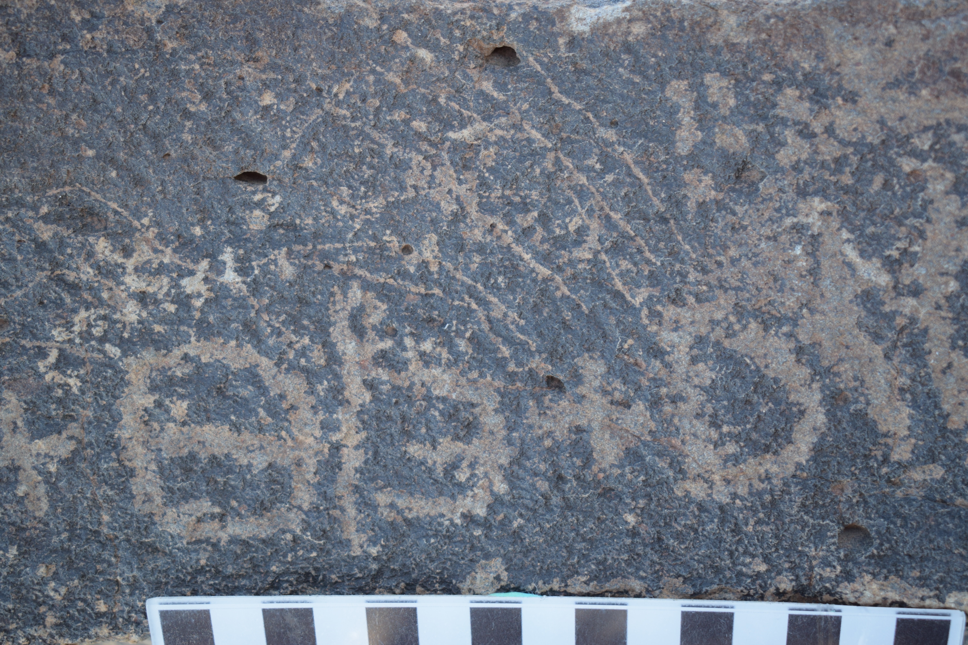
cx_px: 484
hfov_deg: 33.4
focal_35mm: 60
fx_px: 1613
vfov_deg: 22.6
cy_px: 322
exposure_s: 1/125
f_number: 4.8
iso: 200
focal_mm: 40
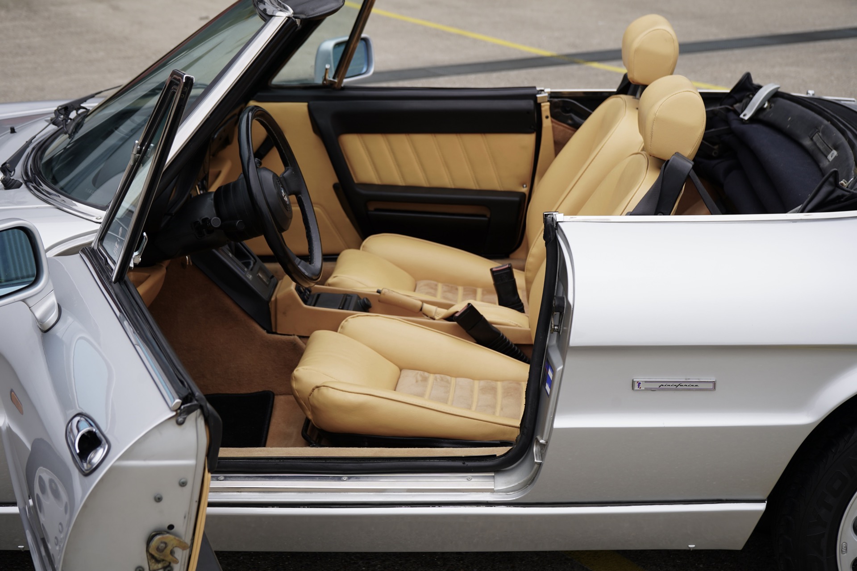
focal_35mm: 62
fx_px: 1476
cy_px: 286
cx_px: 428
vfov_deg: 21.9
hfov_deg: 32.4
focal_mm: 62
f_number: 7.1
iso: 100
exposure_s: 1/100
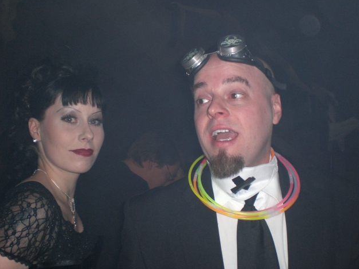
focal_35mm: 39
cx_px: 183
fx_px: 404
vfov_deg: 36.8
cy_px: 132
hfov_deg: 47.9
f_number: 3.1
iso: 200
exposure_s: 1/60
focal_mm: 6.3
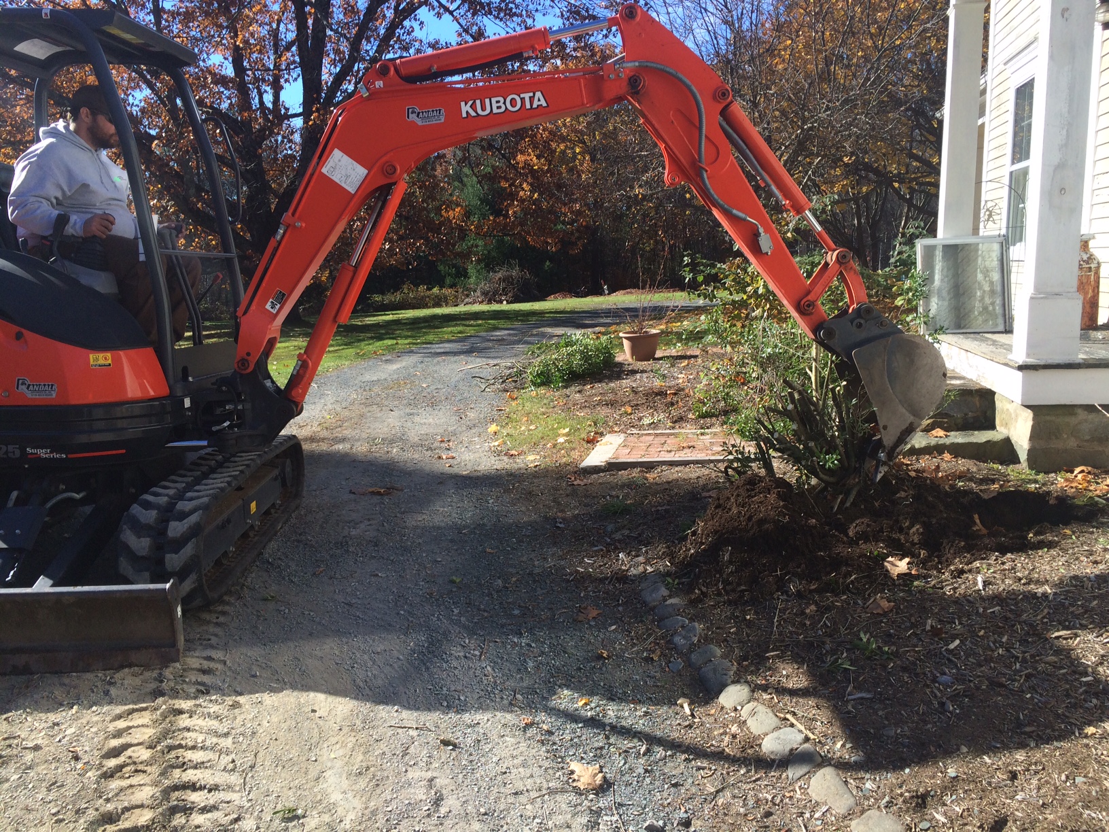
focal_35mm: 29
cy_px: 416
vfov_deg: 48.2
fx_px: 929
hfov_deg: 61.7
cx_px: 554
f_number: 2.2
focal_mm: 4.15
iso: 32
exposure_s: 1/1053
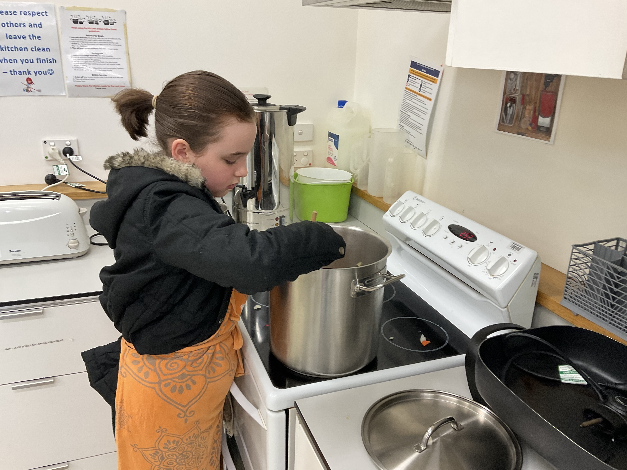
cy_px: 235
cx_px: 314
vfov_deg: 48.2
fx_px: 525
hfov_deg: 61.7
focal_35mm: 29
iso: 50
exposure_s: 1/50
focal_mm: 3
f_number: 1.8
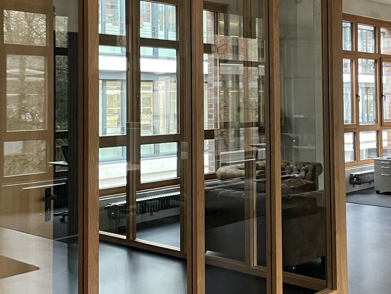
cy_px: 87
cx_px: 263
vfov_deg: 27.3
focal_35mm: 53
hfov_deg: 35.8
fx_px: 599
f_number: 1.6
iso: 400
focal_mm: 4.2
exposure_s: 1/60
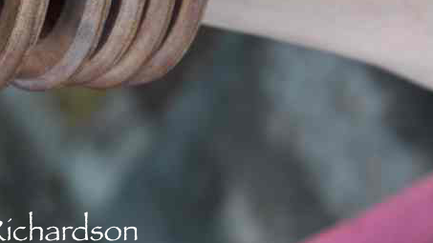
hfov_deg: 10.1
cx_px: 127
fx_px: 2446
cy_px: -47
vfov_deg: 5.7
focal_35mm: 213
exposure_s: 1/100
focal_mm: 98
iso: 2200
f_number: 6.3
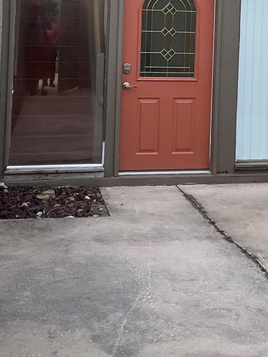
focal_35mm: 68
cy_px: 24
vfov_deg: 27.4
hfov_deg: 21.4
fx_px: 702
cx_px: 204
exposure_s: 1/457
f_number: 1.8
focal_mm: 3
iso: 16
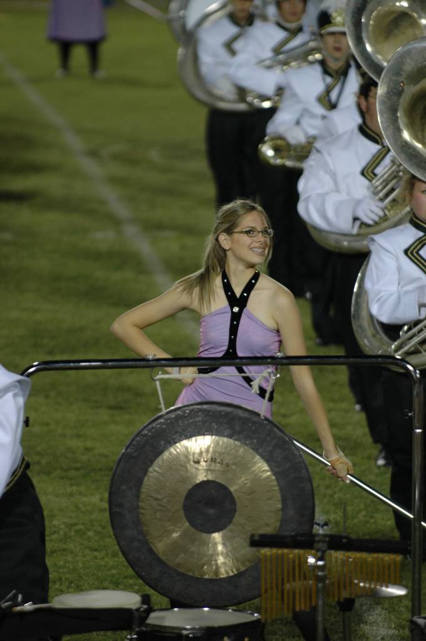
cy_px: 320
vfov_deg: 6.9
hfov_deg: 4.6
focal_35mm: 300
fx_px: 5339
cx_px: 213
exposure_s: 1/60
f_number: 2.8
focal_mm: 200
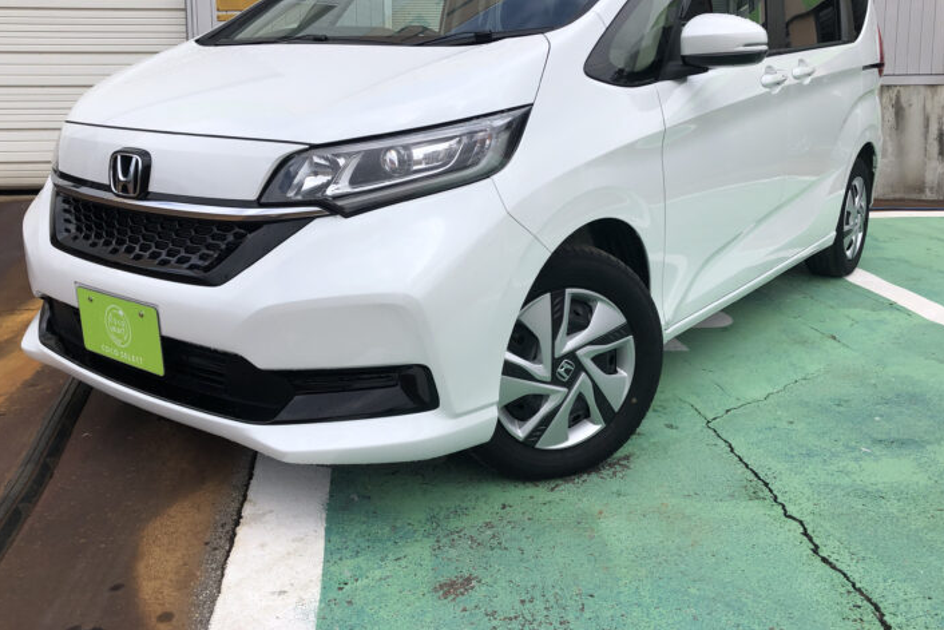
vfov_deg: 39.8
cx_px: 456
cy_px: 251
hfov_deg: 57.2
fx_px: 865
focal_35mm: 33
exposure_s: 1/2288
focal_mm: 3.99
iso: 20
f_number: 1.8
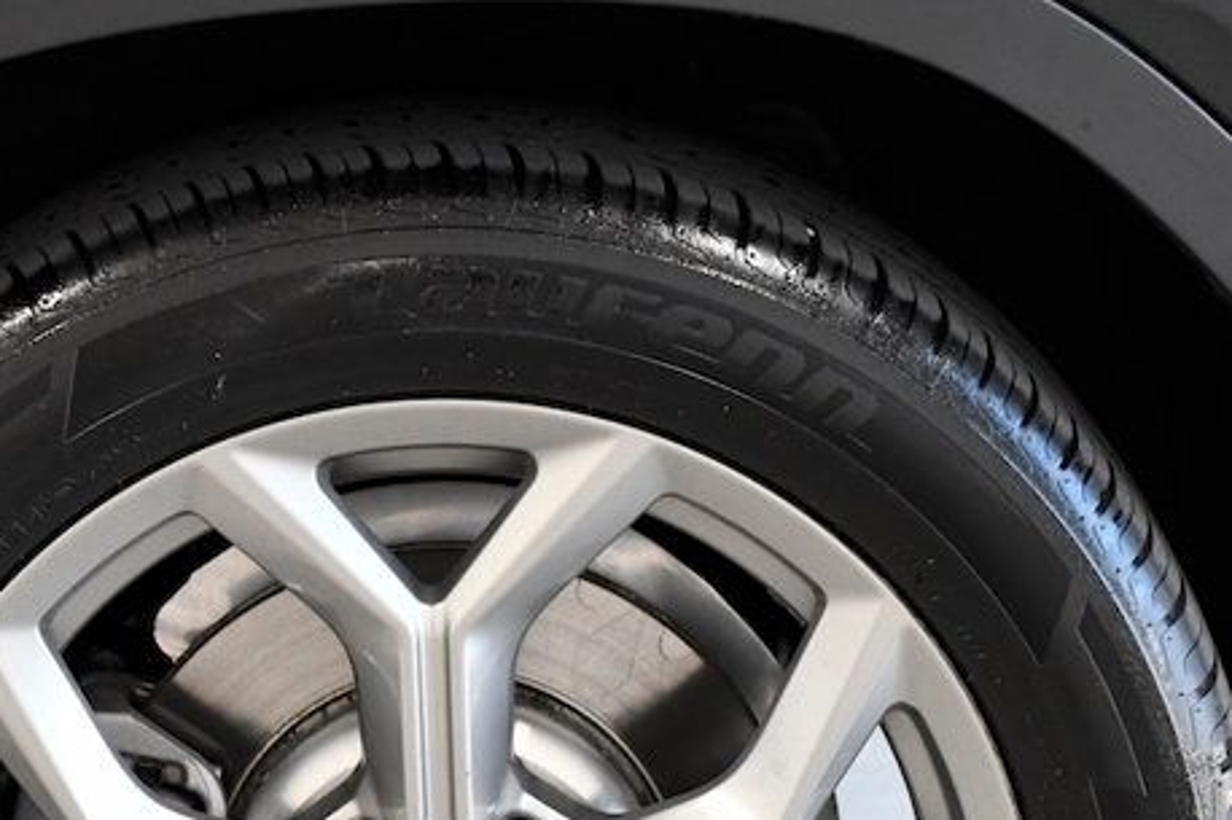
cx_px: 420
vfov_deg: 9.6
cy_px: 851
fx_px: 4823
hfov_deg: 14.5
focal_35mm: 141
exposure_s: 1/200
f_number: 7.1
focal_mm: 42
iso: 2500
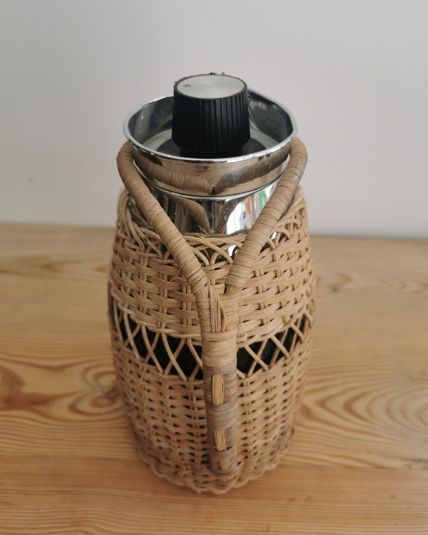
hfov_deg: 50.0
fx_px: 459
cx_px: 213
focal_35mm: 29
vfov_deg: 60.4
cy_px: 252
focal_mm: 5.58
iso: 50
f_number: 1.8
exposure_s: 1/143
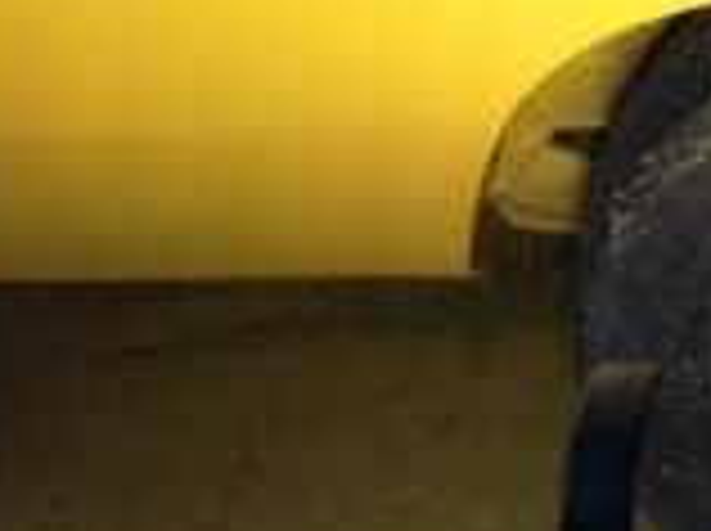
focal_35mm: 142
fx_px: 2912
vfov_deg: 10.0
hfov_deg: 13.4
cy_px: -346
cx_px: 950
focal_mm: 3.85
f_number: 2.8
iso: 80
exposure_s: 1/100
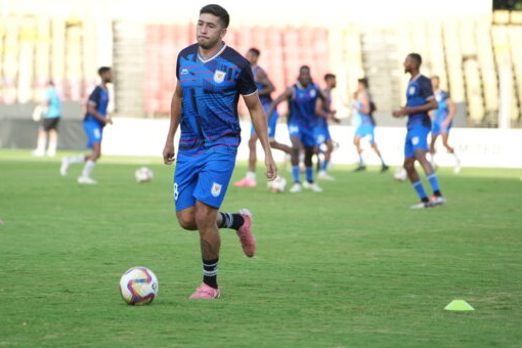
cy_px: 130
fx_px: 3277
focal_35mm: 226
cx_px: 201
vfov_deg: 6.1
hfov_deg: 9.1
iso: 500
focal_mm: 150
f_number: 2.8
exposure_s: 1/1250
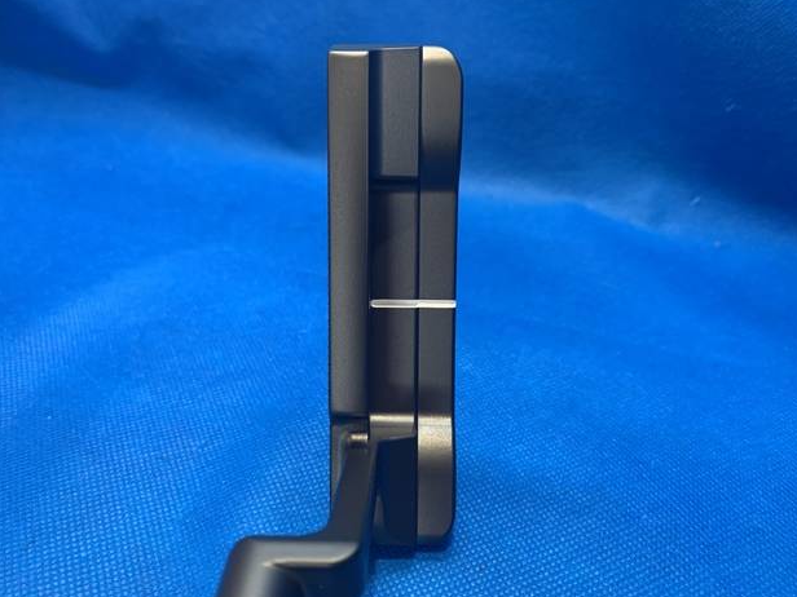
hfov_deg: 65.3
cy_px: 295
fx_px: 622
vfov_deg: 51.4
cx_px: 410
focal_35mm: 27
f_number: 1.8
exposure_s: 1/60
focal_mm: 4.25
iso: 160
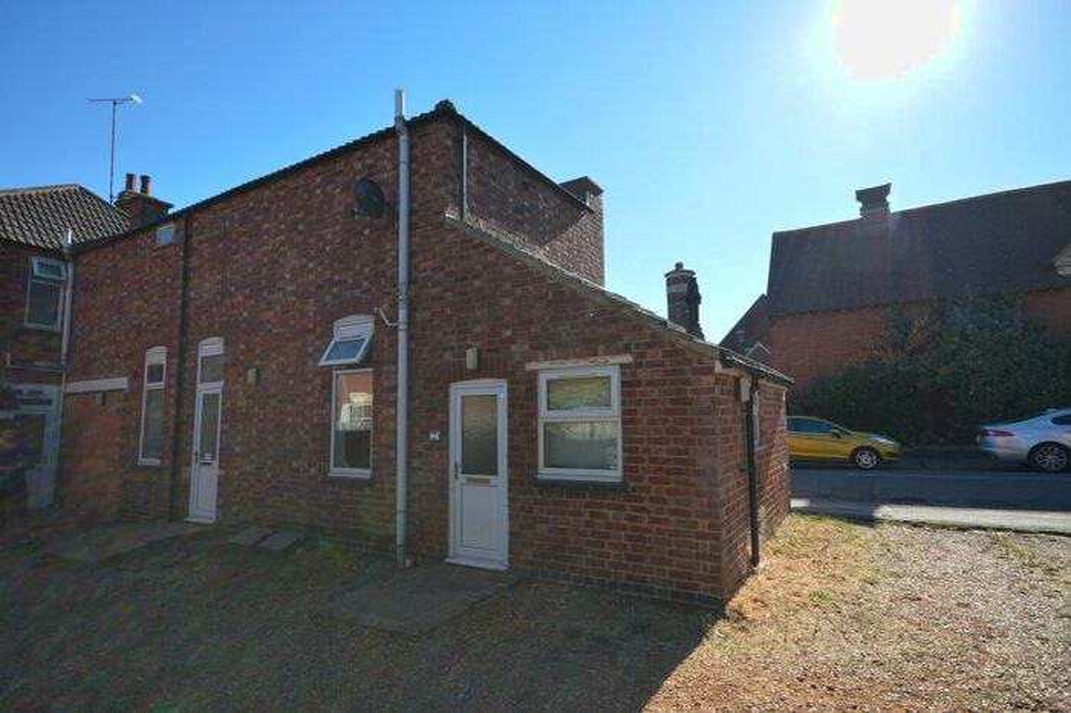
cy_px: 356
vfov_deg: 67.3
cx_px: 536
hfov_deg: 90.0
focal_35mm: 18
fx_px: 535
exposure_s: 1/200
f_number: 7.1
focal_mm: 12
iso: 100
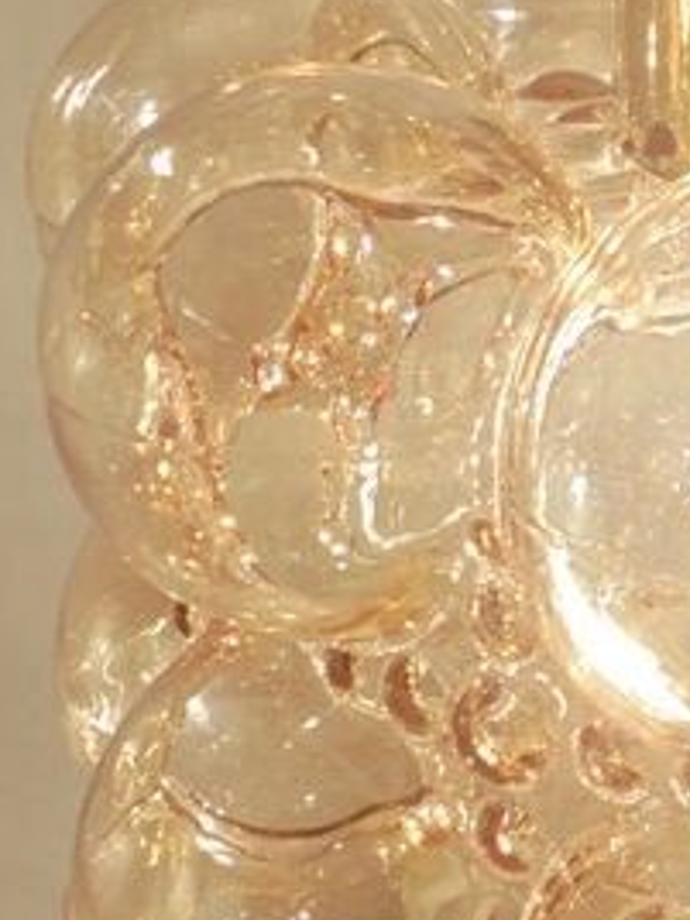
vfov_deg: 16.8
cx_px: 905
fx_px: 3030
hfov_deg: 12.6
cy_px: -69
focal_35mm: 114
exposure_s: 1/60
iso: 100
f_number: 4
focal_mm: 6.1
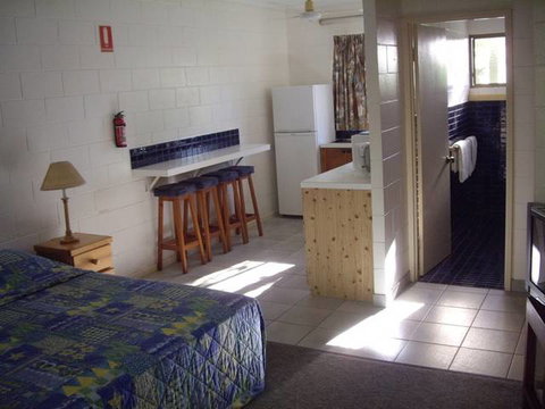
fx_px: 598
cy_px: 204
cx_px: 272
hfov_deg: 49.0
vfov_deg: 37.7
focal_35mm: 38
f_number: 2.8
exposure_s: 1/50
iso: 200
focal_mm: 7.9
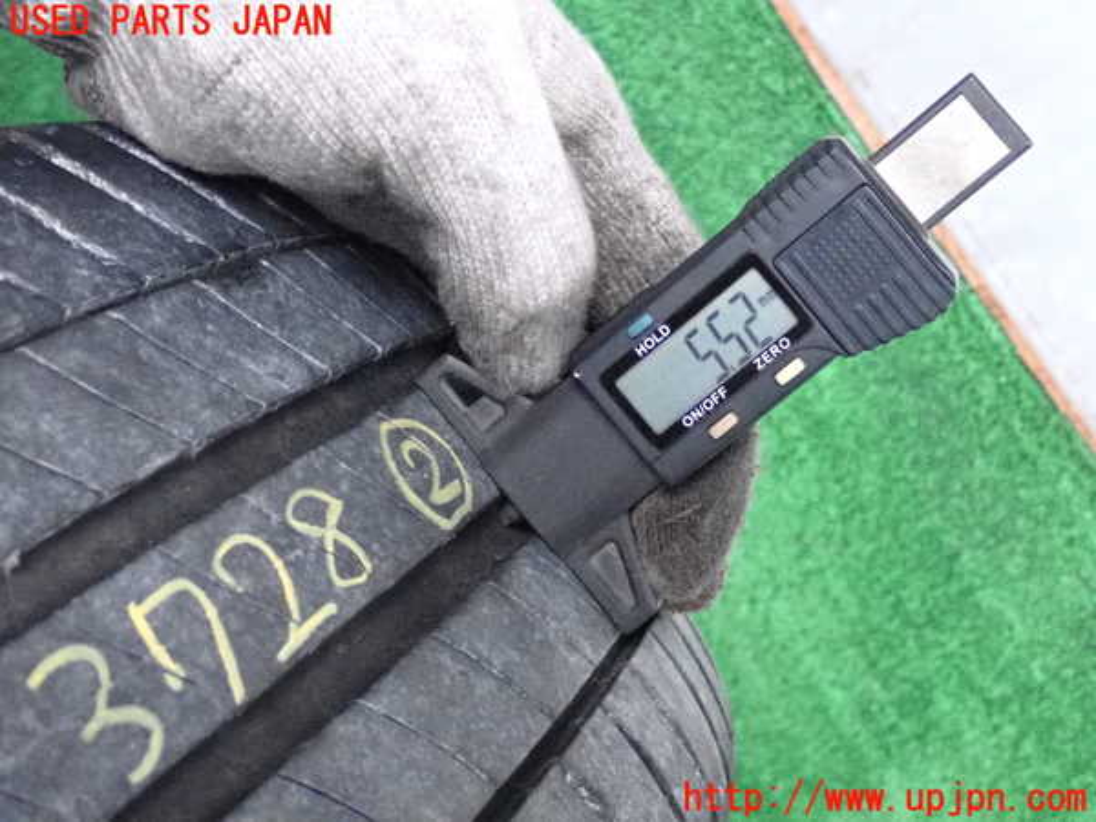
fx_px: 1710
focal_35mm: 54
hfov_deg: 35.5
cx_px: 548
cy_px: 411
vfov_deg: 27.0
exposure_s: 1/125
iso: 4000
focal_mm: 9.65
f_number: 3.3
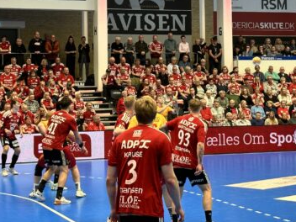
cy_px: 66
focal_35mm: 95
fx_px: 812
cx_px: 142
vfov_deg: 15.5
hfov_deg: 20.6
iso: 80
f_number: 1.78
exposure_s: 1/81
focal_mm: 6.86
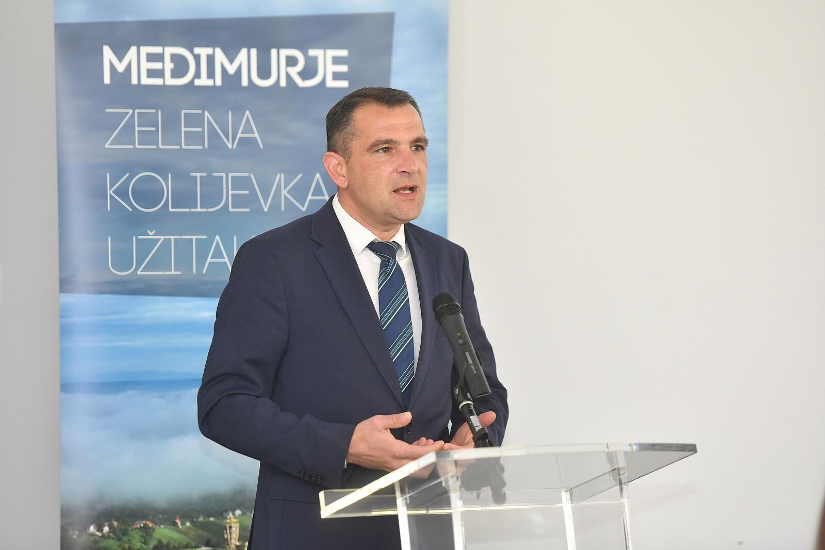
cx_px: 412
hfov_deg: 13.7
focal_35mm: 150
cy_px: 275
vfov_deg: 9.1
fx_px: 3437
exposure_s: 1/125
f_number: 4
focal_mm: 150
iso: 1600
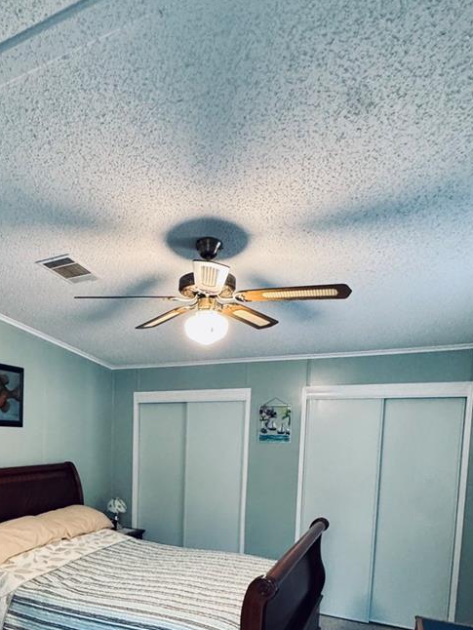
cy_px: 474
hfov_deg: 51.2
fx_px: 473
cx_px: 129
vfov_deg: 63.3
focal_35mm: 26
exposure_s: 1/60
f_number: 2.2
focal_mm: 2.22
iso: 640
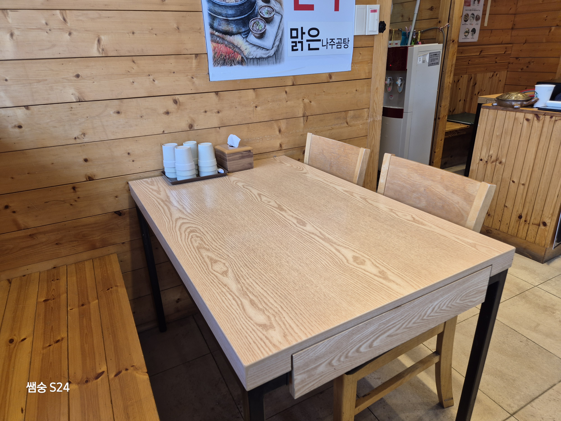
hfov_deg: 73.9
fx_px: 373
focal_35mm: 23
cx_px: 280
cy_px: 210
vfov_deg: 58.9
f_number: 1.8
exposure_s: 1/120
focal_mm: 5.4
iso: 50
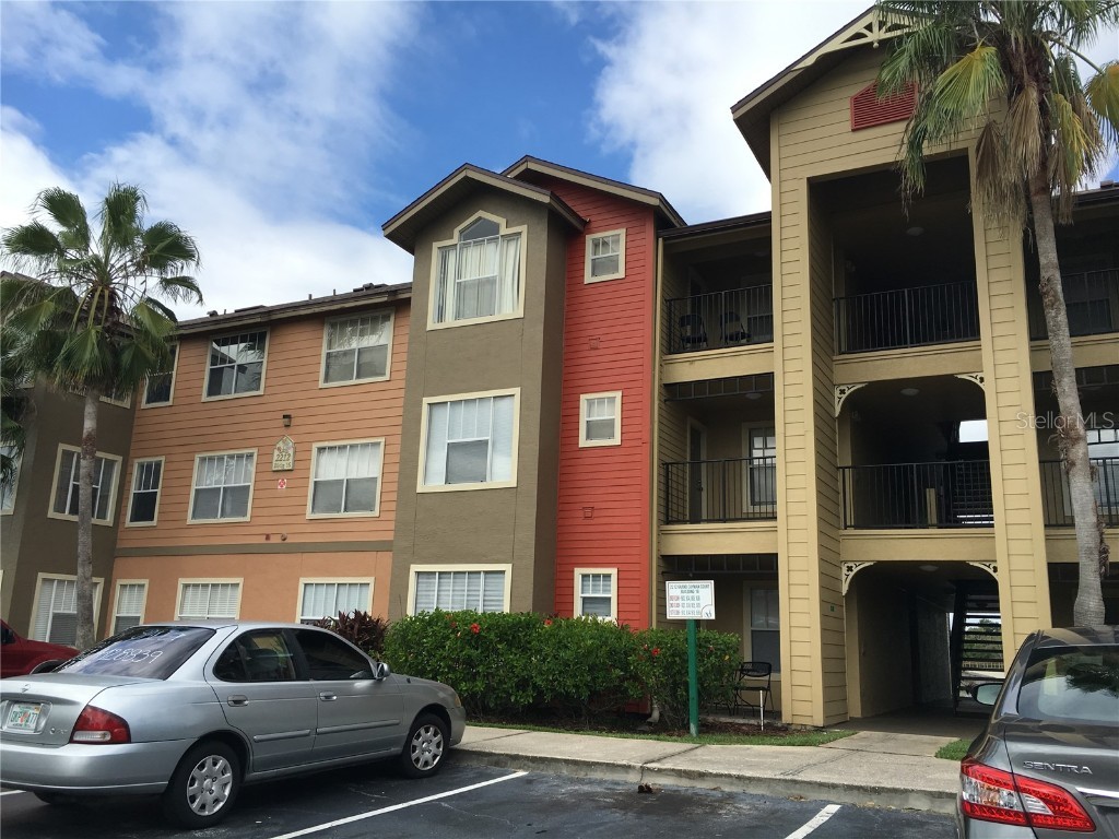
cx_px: 560
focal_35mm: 29
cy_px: 420
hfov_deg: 61.7
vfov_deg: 48.2
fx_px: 937
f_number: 2.2
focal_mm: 4.15
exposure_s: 1/1026
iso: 25
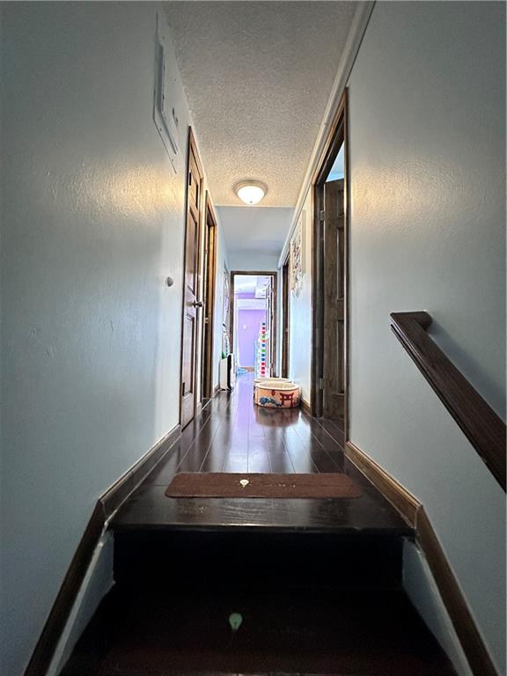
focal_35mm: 14
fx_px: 273
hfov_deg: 85.7
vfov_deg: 102.1
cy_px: 338
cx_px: 254
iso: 1000
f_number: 2.2
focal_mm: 2.22
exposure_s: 1/60
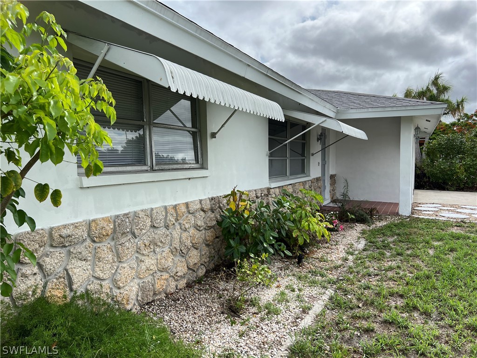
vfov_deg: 53.1
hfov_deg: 67.3
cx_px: 238
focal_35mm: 26
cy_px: 179
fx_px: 358
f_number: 1.5
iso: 50
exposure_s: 1/2632
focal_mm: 5.7
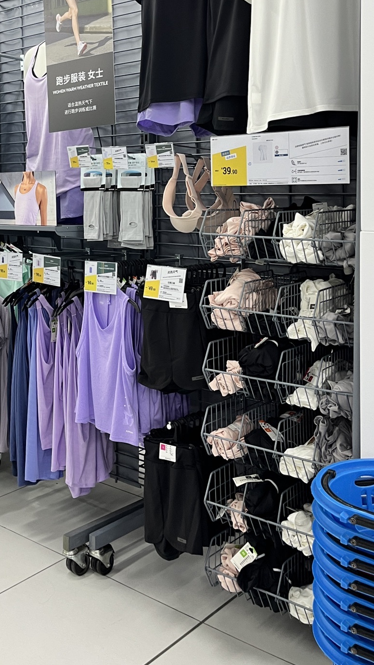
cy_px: 194
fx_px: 723
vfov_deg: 48.1
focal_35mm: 41
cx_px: 96
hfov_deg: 28.6
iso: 64
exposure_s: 1/50
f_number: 1.6
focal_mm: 5.1
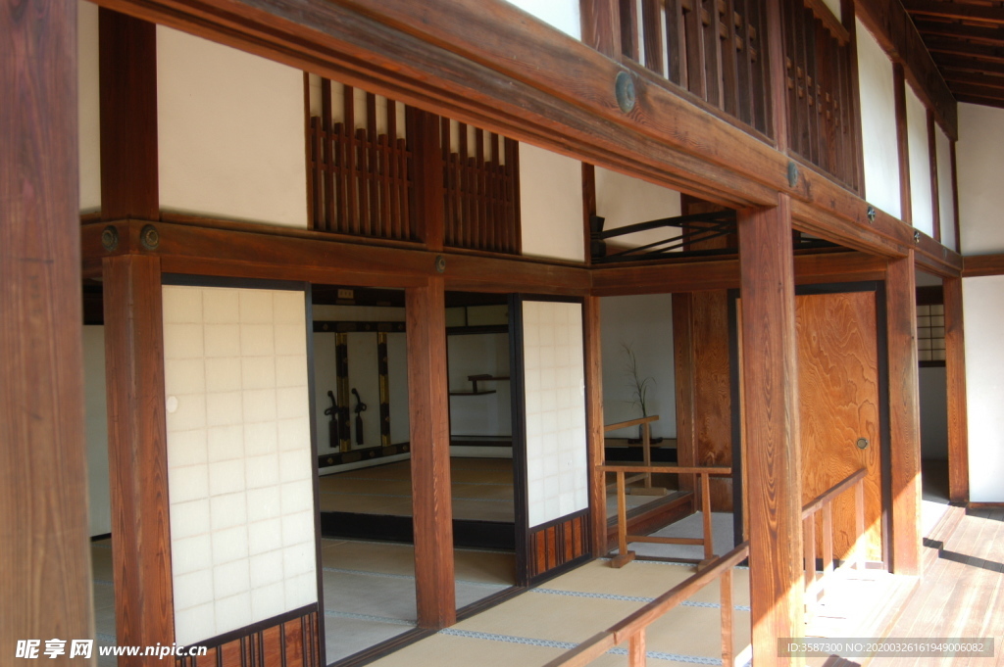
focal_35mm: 36
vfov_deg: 36.8
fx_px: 1003
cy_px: 334
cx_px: 502
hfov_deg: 53.2
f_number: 4.5
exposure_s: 1/80
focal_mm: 24
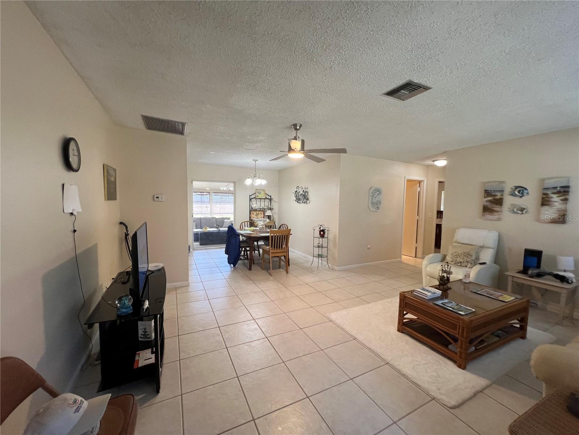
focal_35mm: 13
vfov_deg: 89.9
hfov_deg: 106.2
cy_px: 218
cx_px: 290
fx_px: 217
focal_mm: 1.57
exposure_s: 1/120
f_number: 1.8
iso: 160
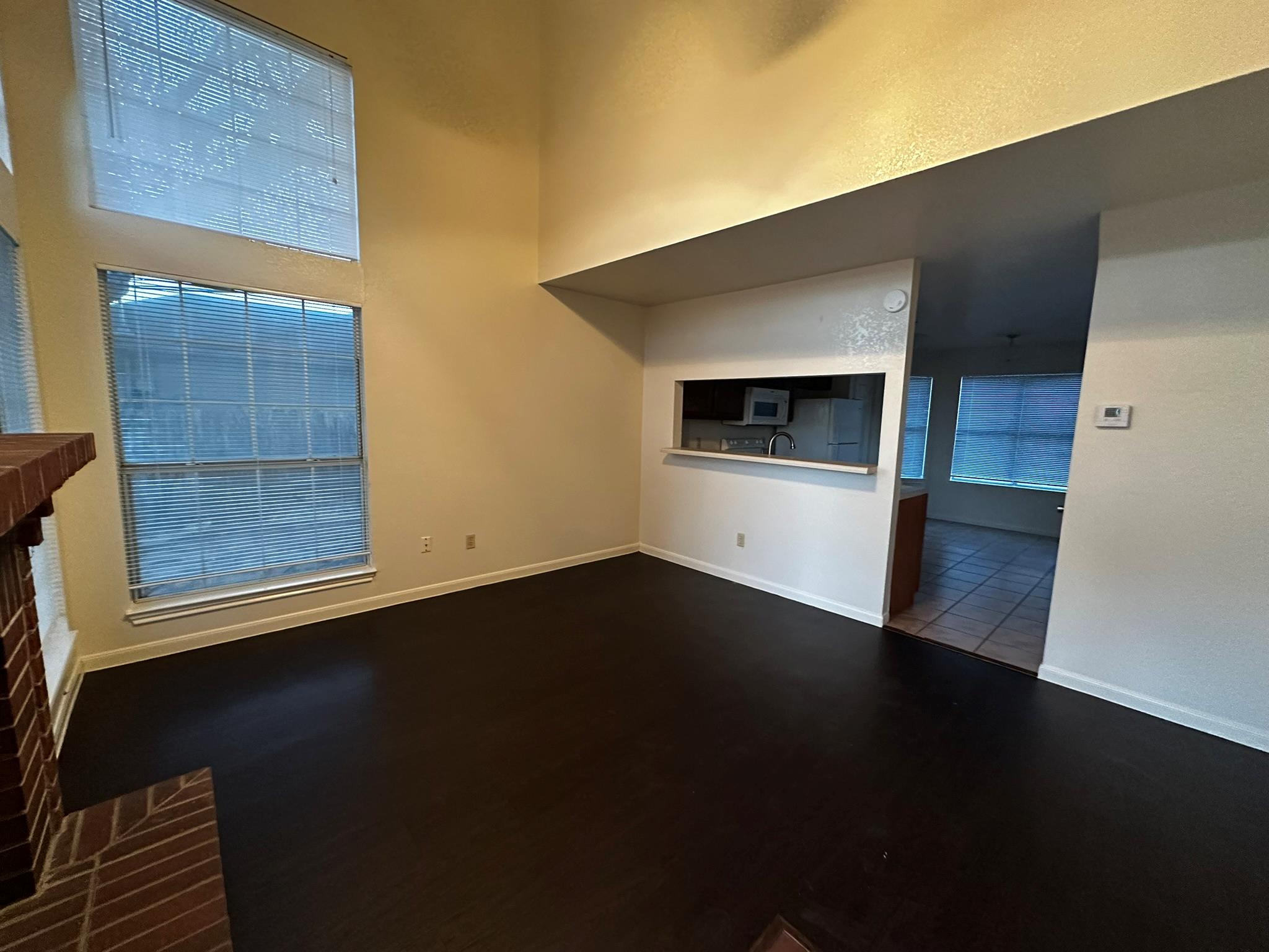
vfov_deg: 85.7
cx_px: 634
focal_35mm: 14
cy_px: 476
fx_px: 513
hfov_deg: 102.1
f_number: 2.2
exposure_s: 1/60
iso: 640
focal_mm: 2.22
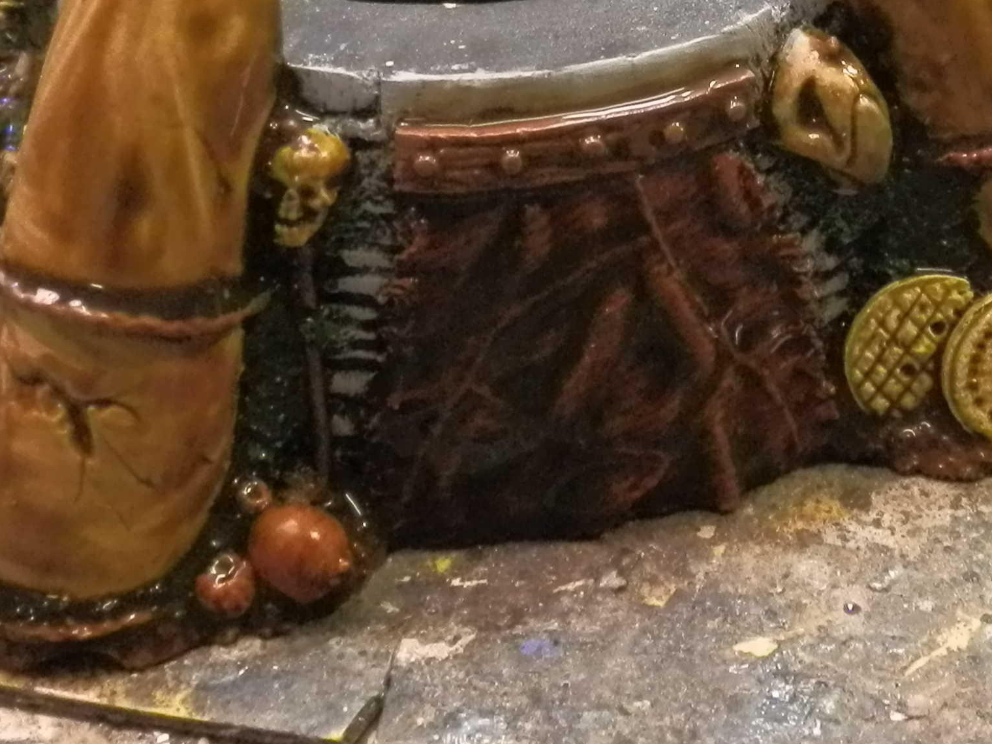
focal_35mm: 79
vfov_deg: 18.2
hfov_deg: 24.5
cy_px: 6
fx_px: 2264
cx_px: 739
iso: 400
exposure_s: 1/30
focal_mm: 5
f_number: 3.1
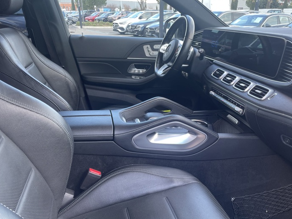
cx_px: 150
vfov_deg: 46.8
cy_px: 104
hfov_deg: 59.9
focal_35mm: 30
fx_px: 253
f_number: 1.6
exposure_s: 1/121
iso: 100
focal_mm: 4.2
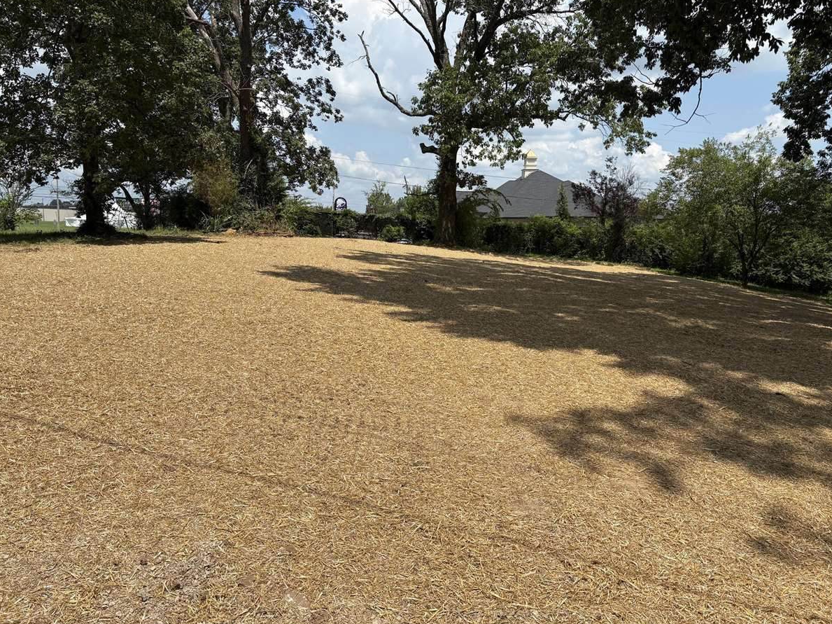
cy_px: 294
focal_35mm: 28
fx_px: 673
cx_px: 434
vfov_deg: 49.7
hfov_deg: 63.4
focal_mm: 5.96
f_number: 1.6
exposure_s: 1/4329
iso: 50
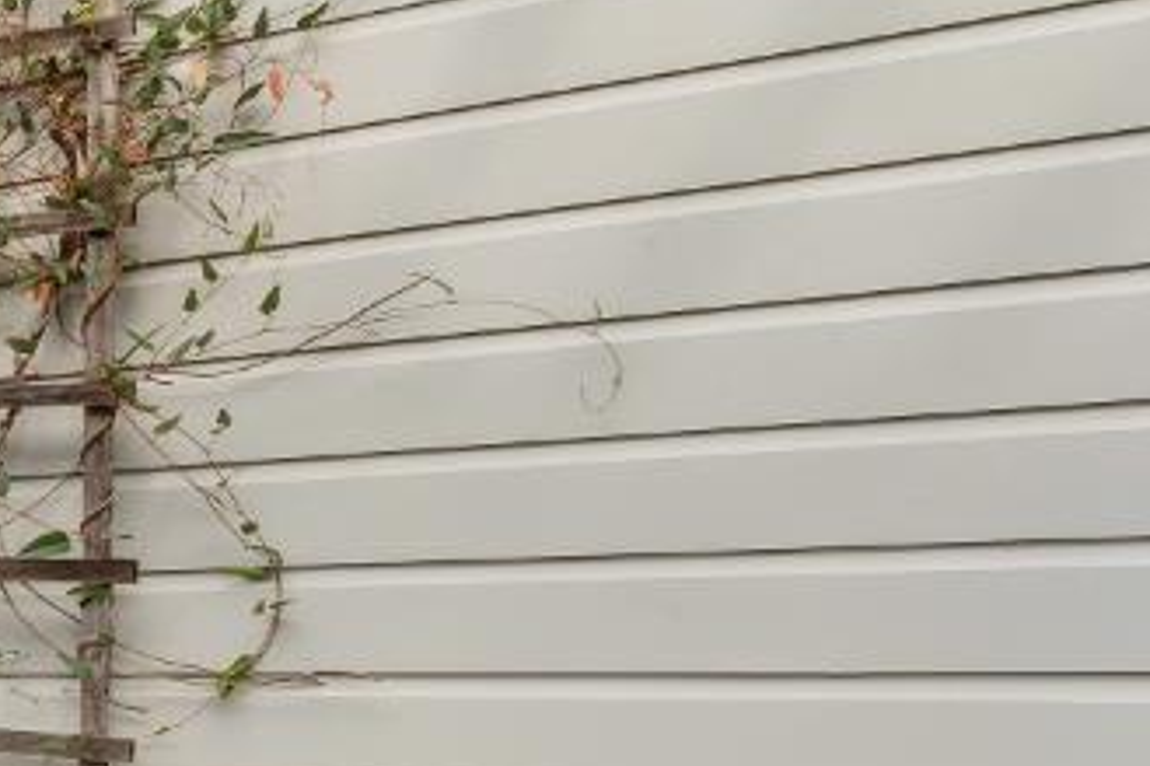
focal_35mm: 73
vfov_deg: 18.5
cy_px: 581
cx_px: -1423
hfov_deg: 16.4
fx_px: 2331
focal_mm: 16
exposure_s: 1/125
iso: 320
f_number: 11
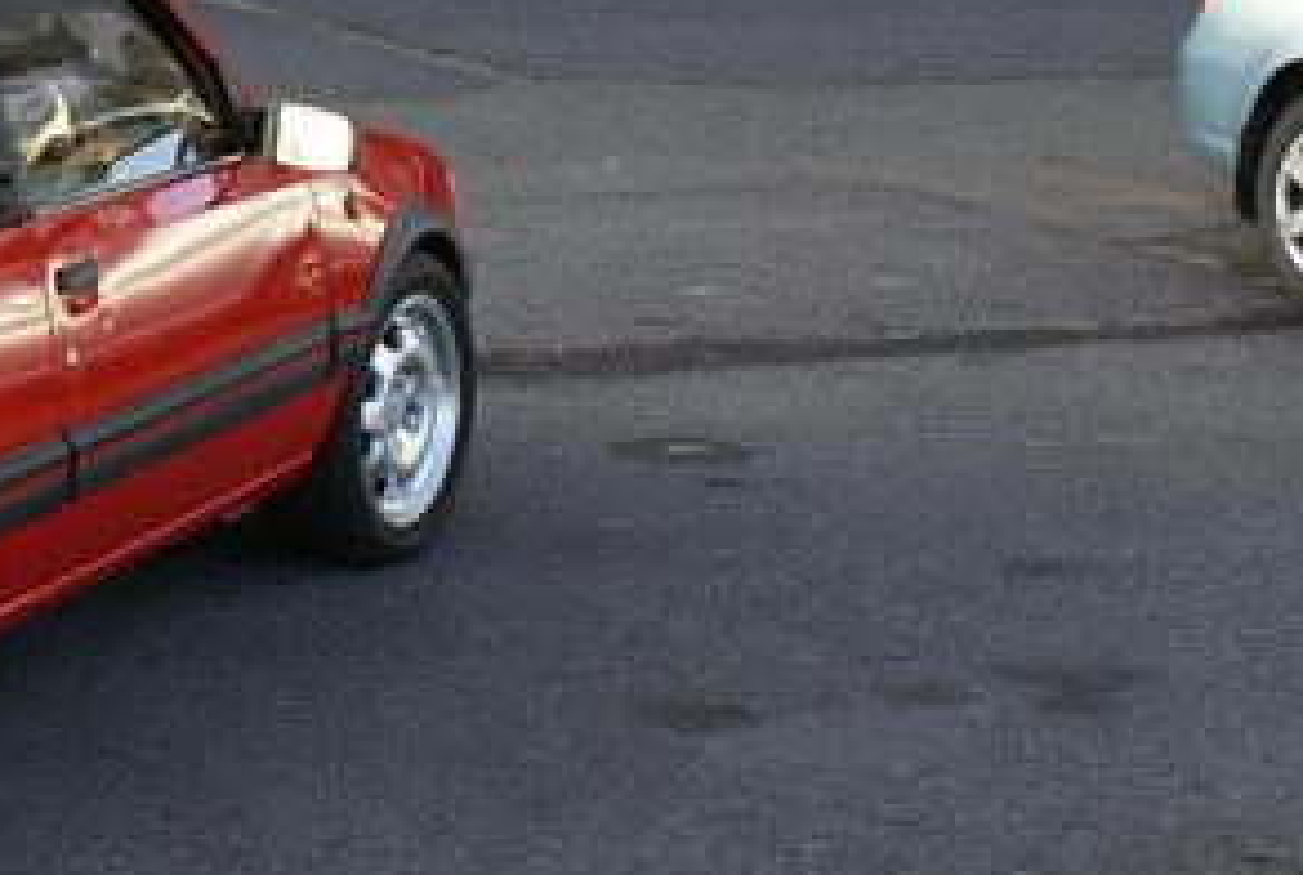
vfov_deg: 11.9
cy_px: 210
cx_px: -259
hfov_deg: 17.0
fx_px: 4171
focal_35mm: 115
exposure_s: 1/80
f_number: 5.6
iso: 100
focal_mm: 28
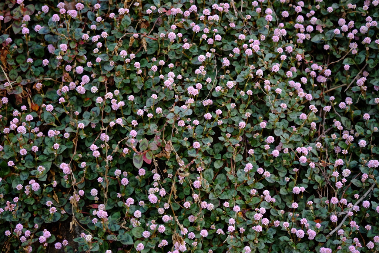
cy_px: 126
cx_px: 190
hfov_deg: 22.6
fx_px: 947
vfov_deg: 15.2
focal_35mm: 90
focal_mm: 60
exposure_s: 1/220
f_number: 2.4
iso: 200
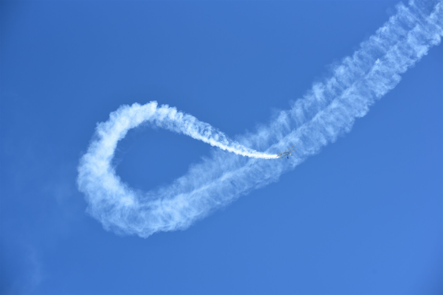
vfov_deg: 12.2
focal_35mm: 112
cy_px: 148
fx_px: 1379
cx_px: 222
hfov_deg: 18.3
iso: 320
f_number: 8
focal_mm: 112
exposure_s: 1/1250
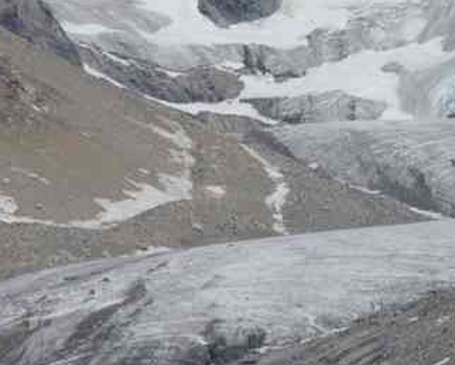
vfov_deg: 3.5
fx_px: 5888
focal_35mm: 437
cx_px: 538
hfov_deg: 4.4
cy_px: -75
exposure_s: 1/1000
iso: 400
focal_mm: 100
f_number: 13
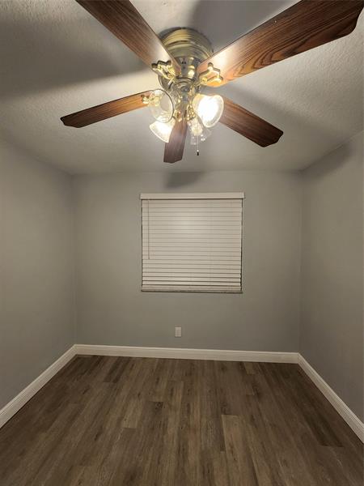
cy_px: 243
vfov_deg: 106.2
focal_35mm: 13
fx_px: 182
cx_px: 182
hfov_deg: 89.9
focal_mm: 2.2
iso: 320
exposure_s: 1/60
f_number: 2.2
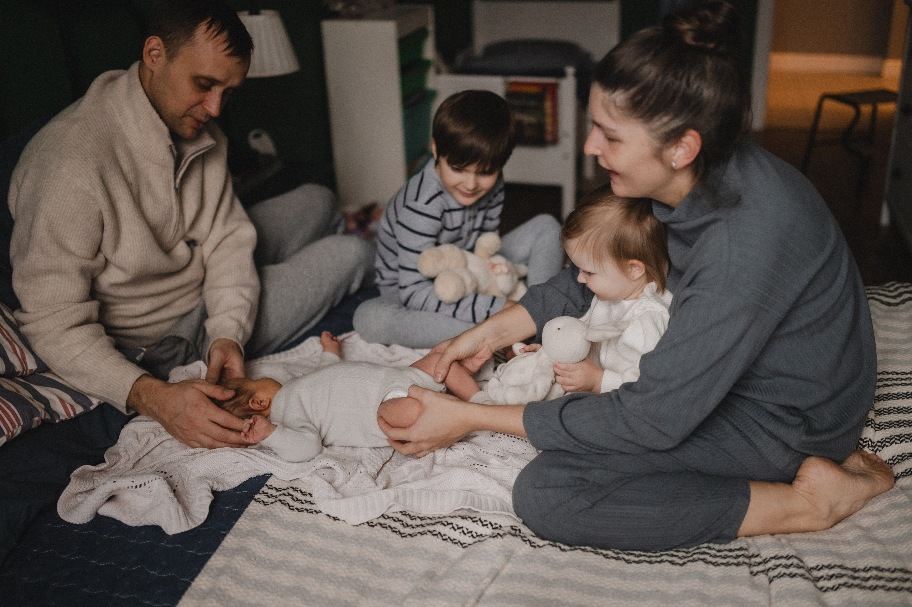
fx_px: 886
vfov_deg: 37.8
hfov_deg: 54.4
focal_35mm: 35
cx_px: 456
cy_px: 304
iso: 2500
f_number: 1.4
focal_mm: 35
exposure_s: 1/320
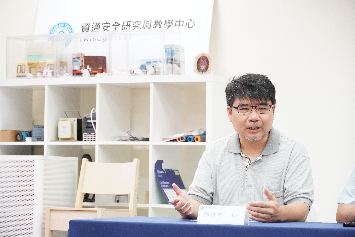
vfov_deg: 11.6
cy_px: 118
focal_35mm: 118
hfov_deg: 17.3
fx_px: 1168
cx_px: 178
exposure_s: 1/125
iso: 3200
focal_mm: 79
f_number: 5.6
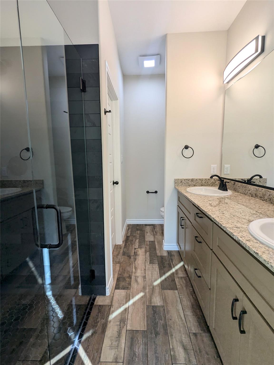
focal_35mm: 16
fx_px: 169
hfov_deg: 78.1
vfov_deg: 94.5
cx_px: 137
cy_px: 182
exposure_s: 1/120
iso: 70
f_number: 2.2
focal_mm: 2.35
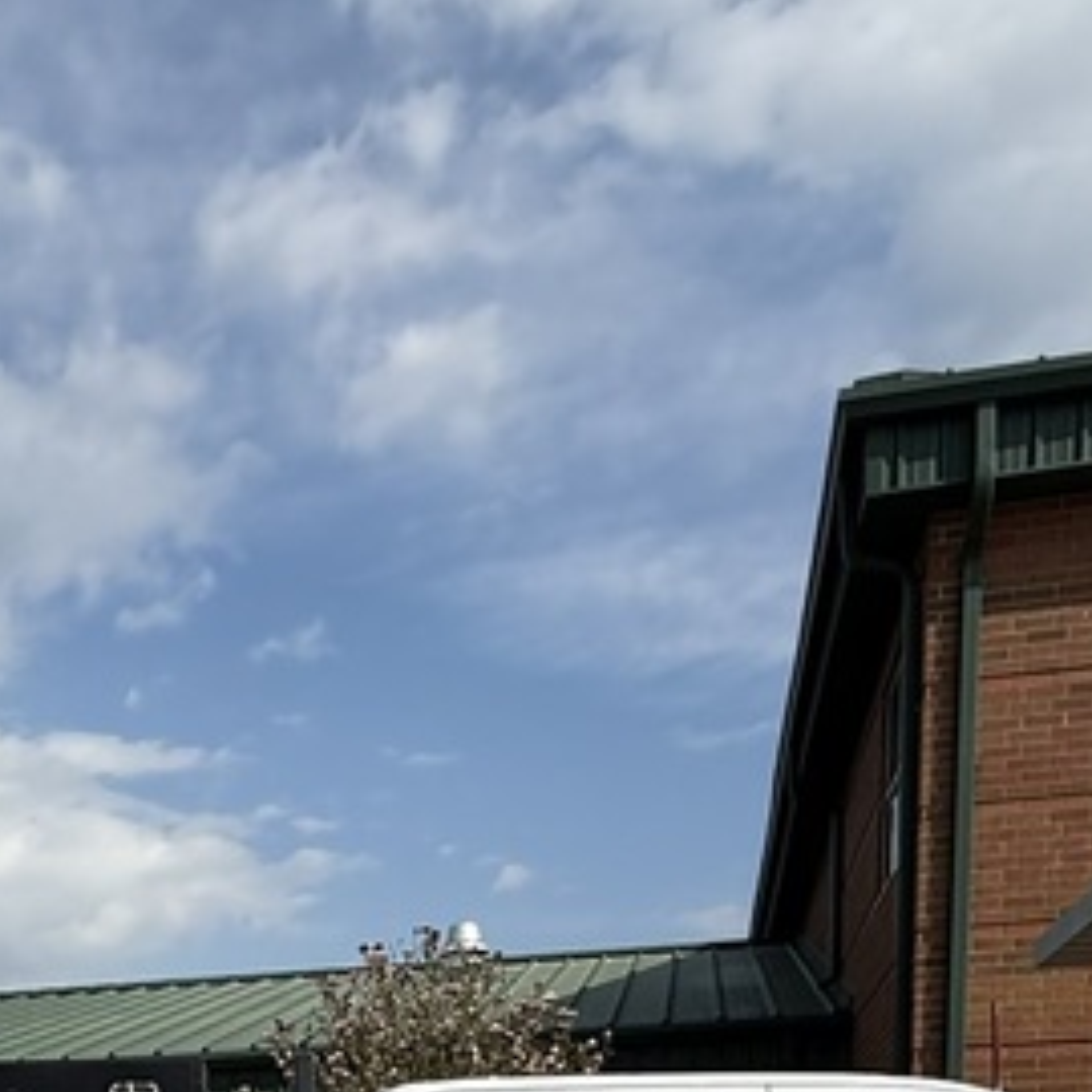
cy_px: 1480
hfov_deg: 35.0
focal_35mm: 47
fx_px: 1677
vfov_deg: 28.4
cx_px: 231
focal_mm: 2.22
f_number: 2.2
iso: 50
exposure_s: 1/3460
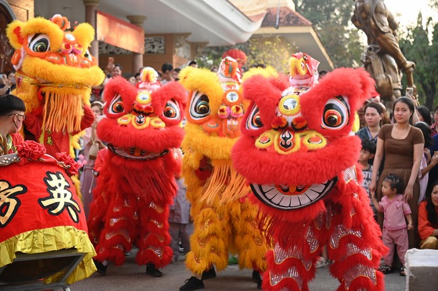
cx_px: 219
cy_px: 146
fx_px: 790
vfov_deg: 20.9
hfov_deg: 31.0
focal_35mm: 65
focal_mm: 65
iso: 250
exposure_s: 1/160
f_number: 4.5
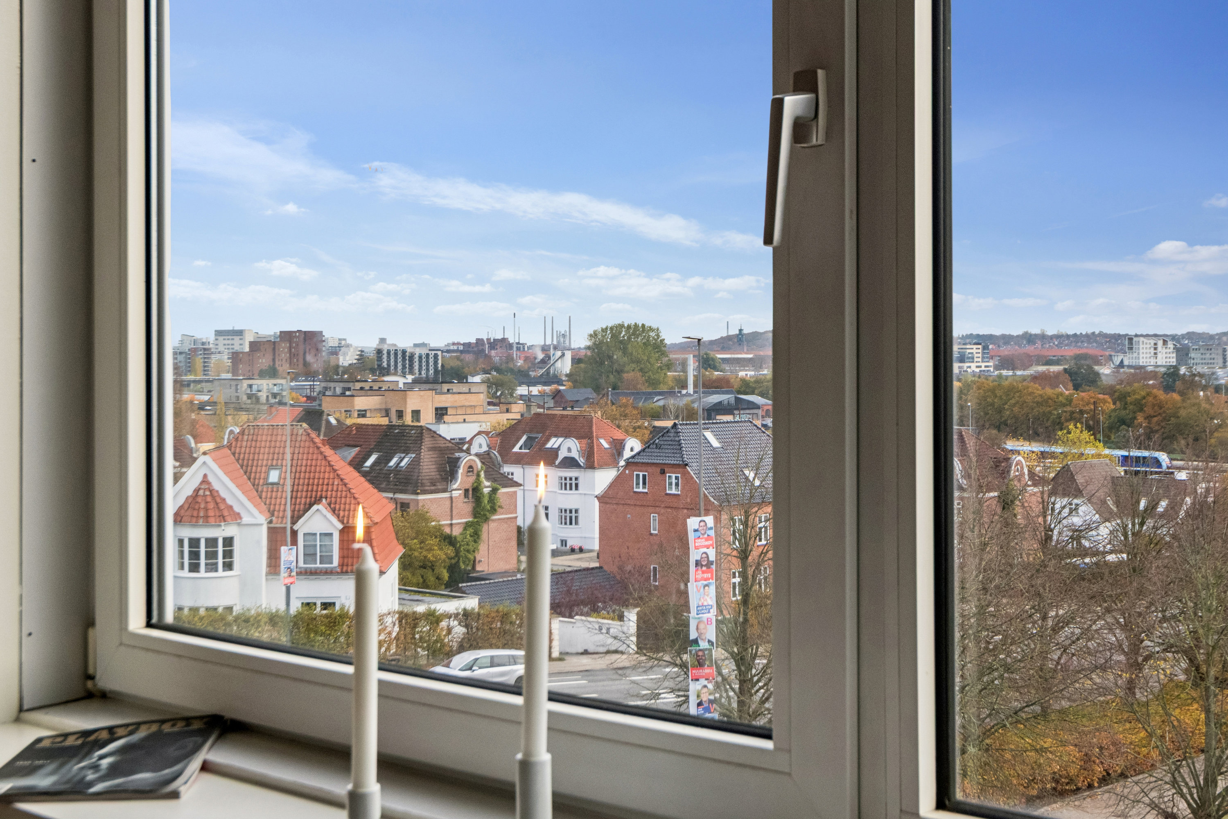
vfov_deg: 26.0
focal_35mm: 52
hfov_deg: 38.2
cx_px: 614
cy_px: 410
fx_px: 1774
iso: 800
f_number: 11
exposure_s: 1/100
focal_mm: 35
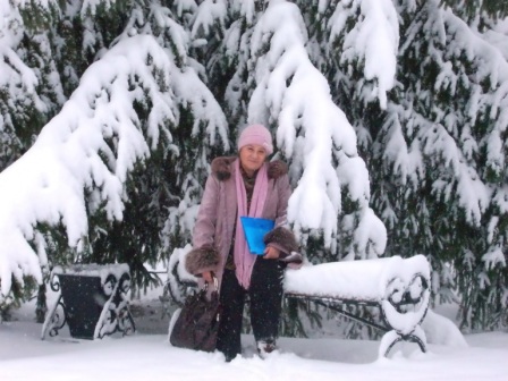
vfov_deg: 14.5
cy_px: 190
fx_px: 1497
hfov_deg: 19.3
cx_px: 254
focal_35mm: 102
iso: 286
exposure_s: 1/257
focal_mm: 17.1
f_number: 5.1
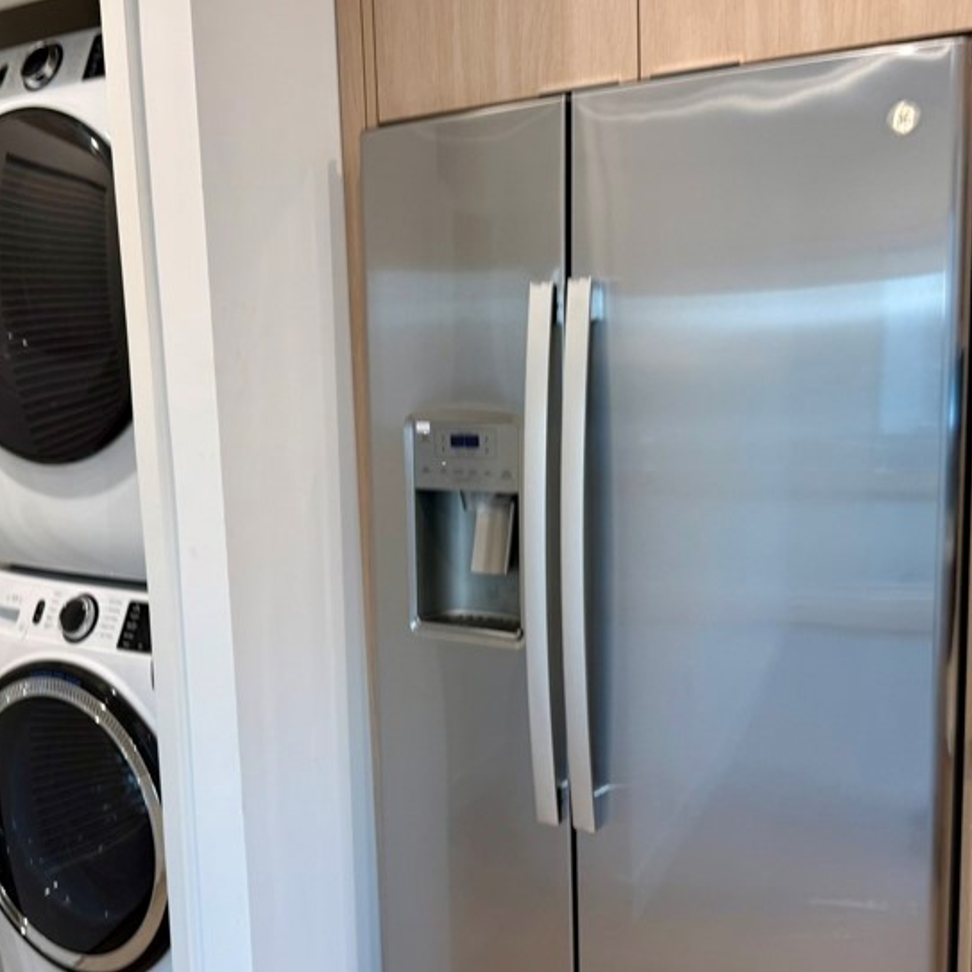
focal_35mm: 40
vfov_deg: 41.8
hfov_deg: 41.6
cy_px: 528
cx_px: 374
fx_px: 1271
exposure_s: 1/60
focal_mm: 6.76
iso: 125
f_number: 1.78
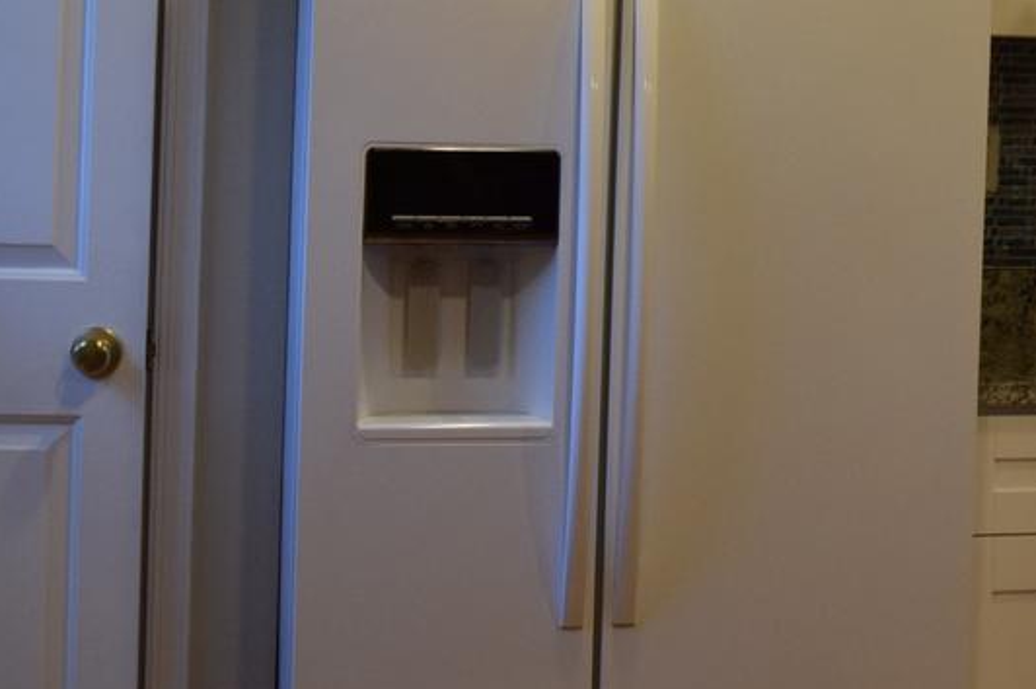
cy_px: -15
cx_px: 1112
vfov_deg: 13.0
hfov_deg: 18.9
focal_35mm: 104
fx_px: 2991
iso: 400
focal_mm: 18
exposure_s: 1/60
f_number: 4
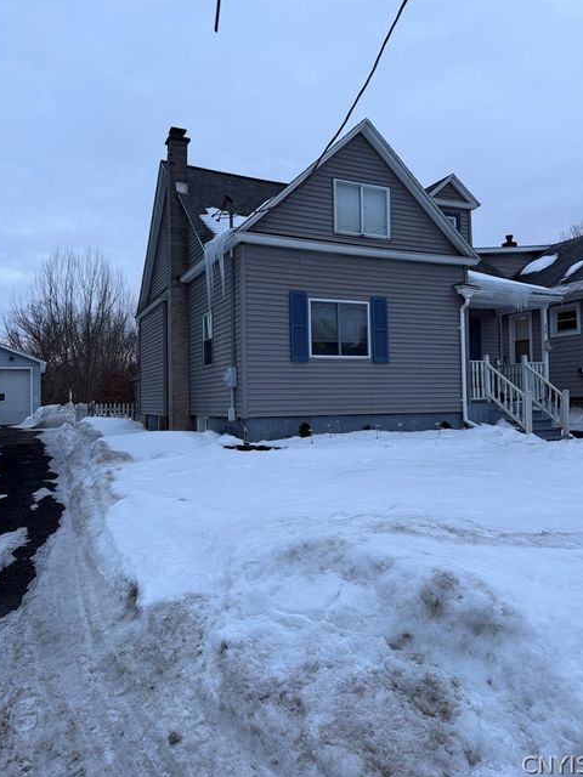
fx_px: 561
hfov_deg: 54.9
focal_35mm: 25
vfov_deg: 69.4
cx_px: 292
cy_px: 378
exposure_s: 1/100
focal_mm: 6.76
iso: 200
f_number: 1.78
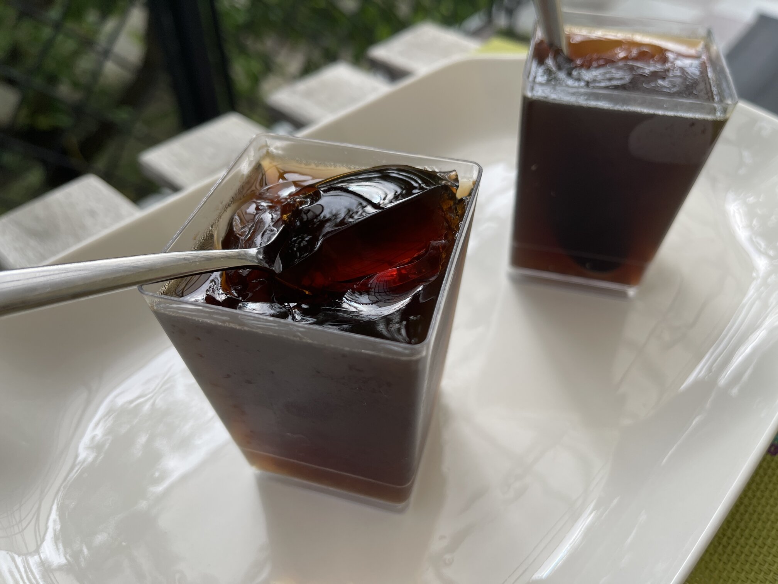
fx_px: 562
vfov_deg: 54.9
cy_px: 292
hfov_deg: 69.4
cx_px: 389
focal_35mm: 25
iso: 32
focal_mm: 5.1
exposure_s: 1/842
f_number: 1.6
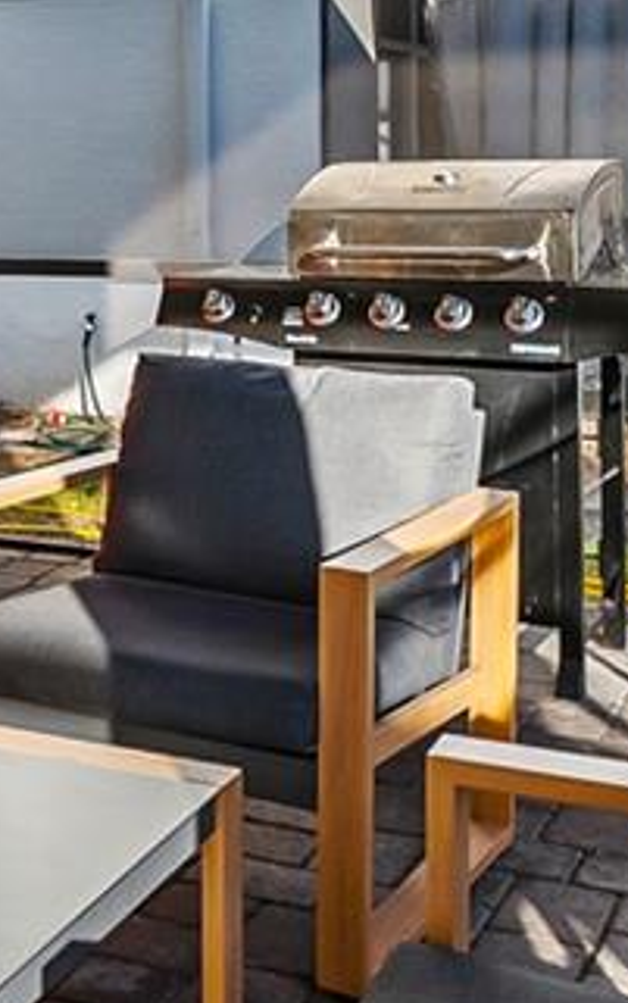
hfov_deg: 20.0
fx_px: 1668
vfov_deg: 31.9
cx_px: -125
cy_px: 112
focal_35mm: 61
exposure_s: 1/40
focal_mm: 12
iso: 400
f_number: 4.5
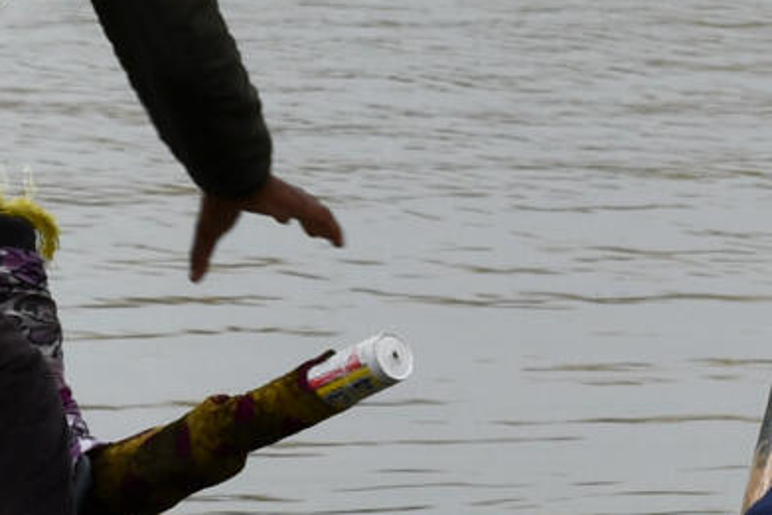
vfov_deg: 2.1
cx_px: 251
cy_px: 581
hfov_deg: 3.1
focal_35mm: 666
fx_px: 14287
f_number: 8
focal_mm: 70
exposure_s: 1/320
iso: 100
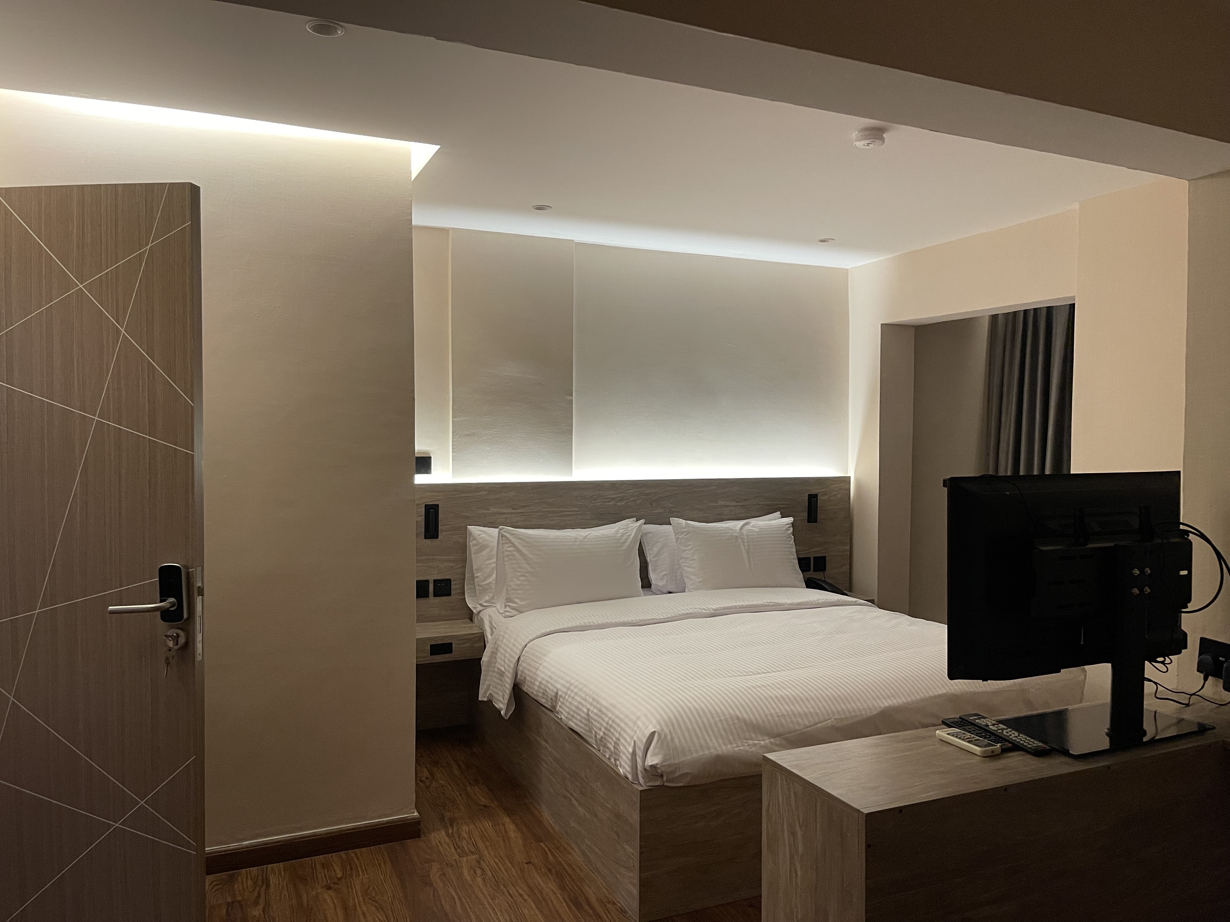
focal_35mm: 26
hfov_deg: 67.3
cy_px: 461
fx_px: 924
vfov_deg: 53.1
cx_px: 615
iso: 320
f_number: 1.6
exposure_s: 1/50
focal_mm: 5.1
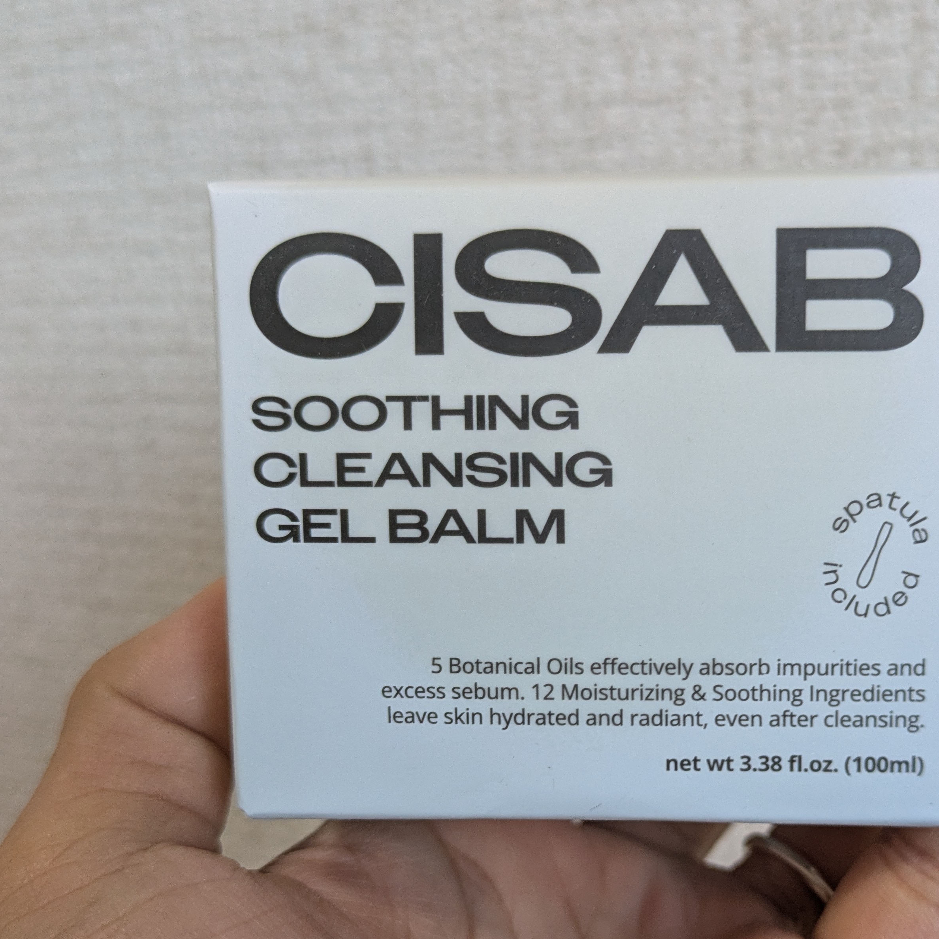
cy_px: 588
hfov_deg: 38.9
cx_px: 582
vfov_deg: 38.9
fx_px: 1320
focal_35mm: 43
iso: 202
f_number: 1.89
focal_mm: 5.43
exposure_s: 1/100
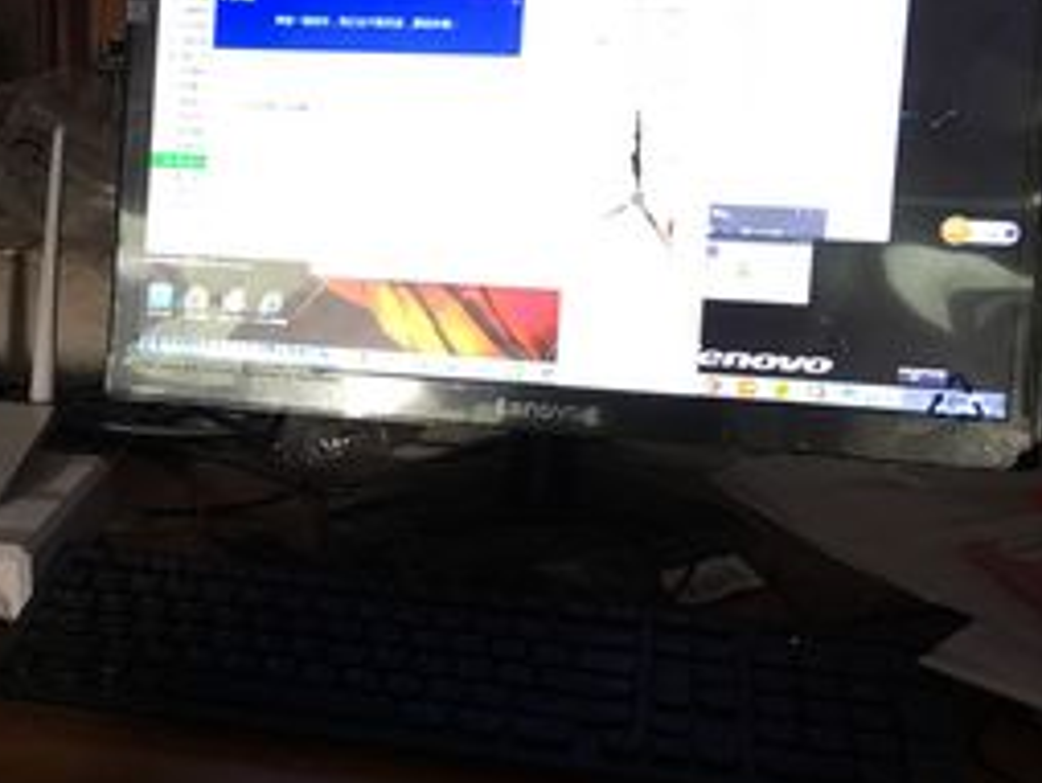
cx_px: 172
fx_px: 1717
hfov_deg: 32.6
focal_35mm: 57
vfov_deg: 25.7
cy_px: 355
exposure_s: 1/17
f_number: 2.2
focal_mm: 4.15
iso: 64
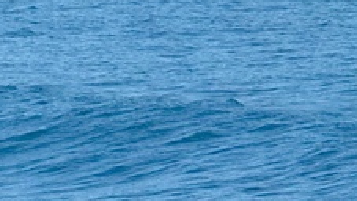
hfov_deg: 0.8
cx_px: -541
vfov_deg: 0.5
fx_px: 24106
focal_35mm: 2545
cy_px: 114
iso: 500
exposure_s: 1/1000
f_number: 7.1
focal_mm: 230
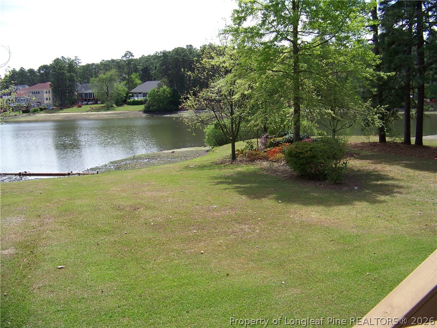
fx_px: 454
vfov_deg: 39.7
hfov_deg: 51.4
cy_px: 164
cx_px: 218
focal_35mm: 36
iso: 64
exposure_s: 1/500
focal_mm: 5.85
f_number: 2.8
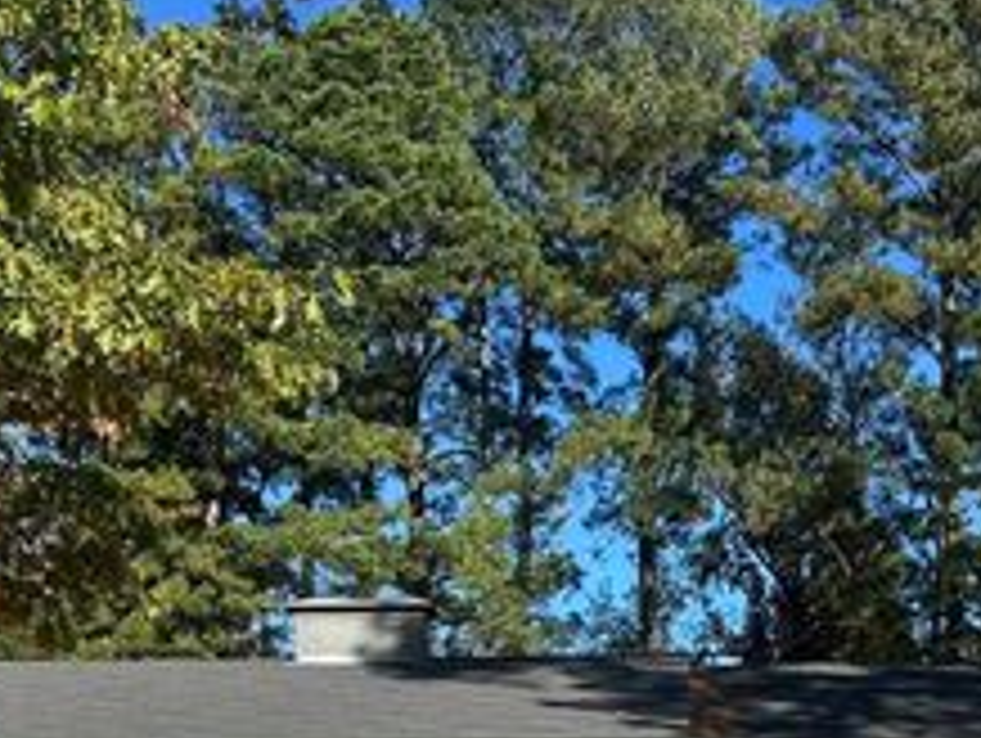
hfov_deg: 34.9
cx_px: 554
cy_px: 830
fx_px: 1560
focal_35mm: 55
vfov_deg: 24.6
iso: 80
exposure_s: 1/2967
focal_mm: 6.86
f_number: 1.78
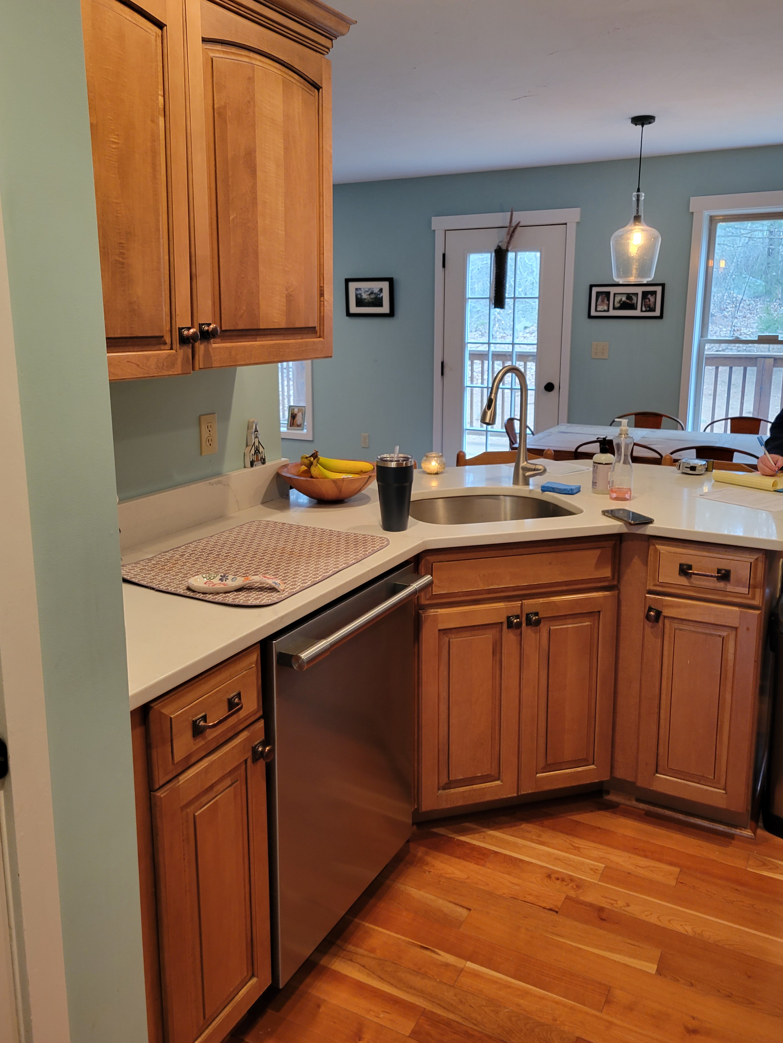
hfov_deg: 49.7
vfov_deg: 63.4
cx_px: 390
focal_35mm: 28
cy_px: 495
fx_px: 844
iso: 250
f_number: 1.8
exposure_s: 1/40
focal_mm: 5.4
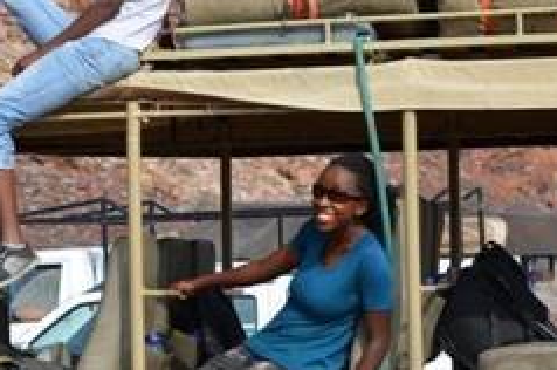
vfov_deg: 9.4
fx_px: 2254
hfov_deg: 14.0
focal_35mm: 146
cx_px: 105
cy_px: 122
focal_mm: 55
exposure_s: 1/250
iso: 100
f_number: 8
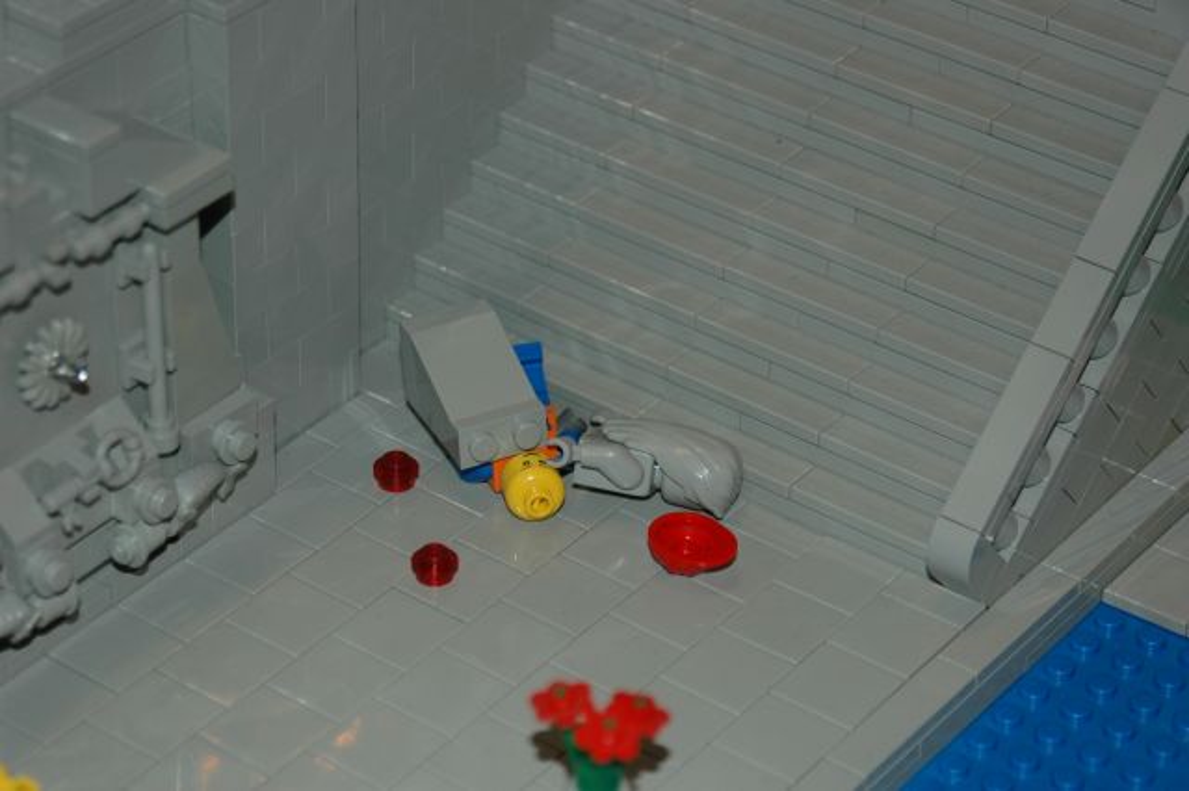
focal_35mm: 120
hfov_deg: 17.1
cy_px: 396
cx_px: 594
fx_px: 3961
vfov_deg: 11.4
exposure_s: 1/60
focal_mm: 80
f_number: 5.6
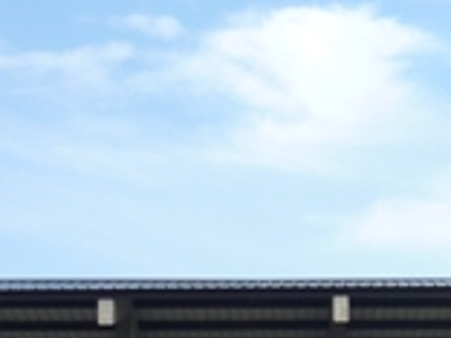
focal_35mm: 135
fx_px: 1759
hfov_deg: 14.1
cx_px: 572
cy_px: 468
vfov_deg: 10.7
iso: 80
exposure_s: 1/400
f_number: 2.8
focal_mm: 5.5
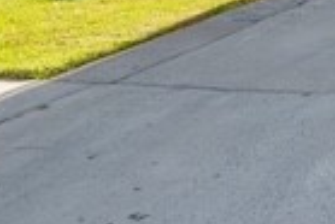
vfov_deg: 15.7
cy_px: -140
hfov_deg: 16.4
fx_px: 727
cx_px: 737
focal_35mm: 78
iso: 140
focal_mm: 17
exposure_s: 1/250
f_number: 5.6
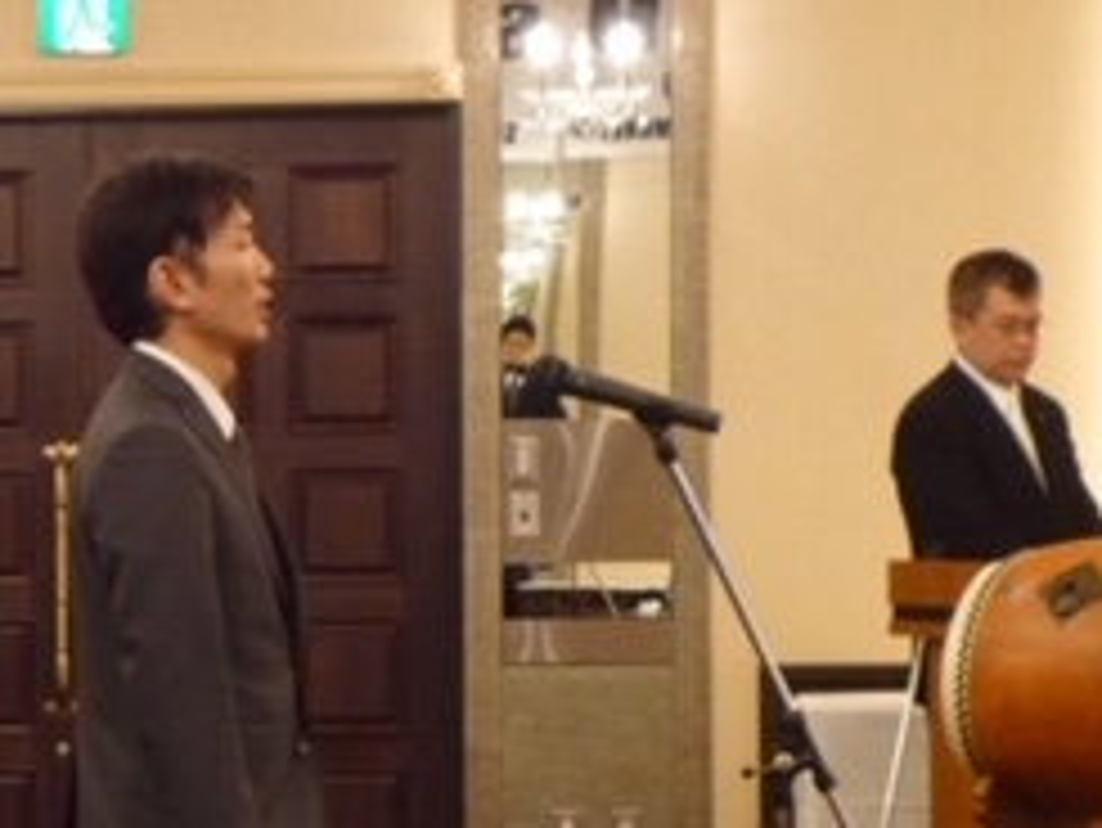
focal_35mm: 193
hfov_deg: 10.1
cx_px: -144
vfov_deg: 7.7
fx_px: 6147
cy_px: 576
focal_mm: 12.3
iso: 400
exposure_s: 1/15
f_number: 4.9
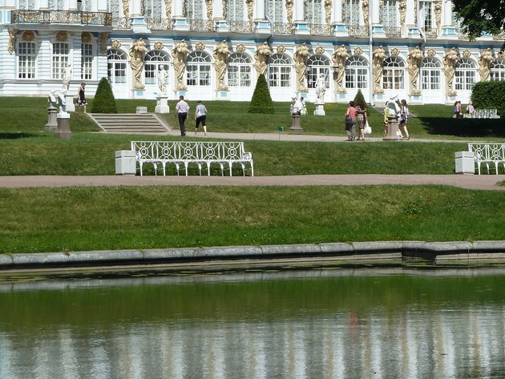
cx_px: 373
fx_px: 2277
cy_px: 78
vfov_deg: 9.5
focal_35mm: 156
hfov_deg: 12.6
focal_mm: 15.8
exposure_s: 1/500
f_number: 5.6
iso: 80
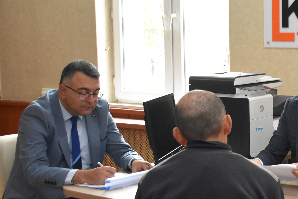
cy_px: 134
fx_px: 688
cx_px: 301
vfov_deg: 16.4
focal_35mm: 83
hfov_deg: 23.4
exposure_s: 1/60
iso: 3600
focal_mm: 26
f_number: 4
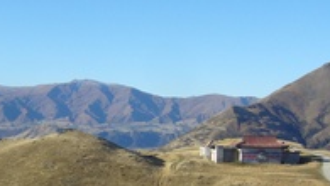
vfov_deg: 14.0
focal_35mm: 86
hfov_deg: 24.4
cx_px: 81
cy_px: 144
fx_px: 753
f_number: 5.6
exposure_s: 1/250
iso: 80
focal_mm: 5.8
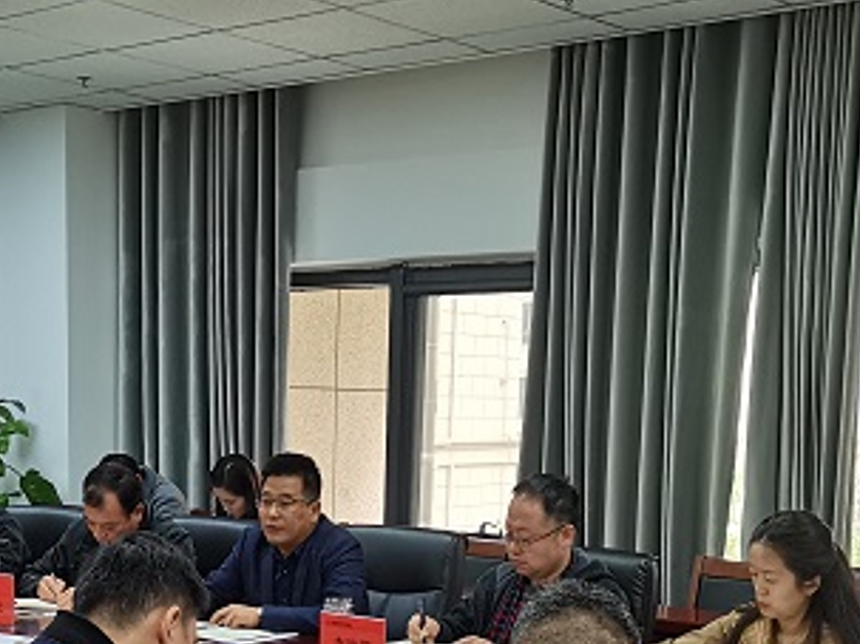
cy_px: 714
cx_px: 278
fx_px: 1639
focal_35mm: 66
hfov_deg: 29.2
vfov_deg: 21.1
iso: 160
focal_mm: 4.94
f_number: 1.9
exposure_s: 1/100
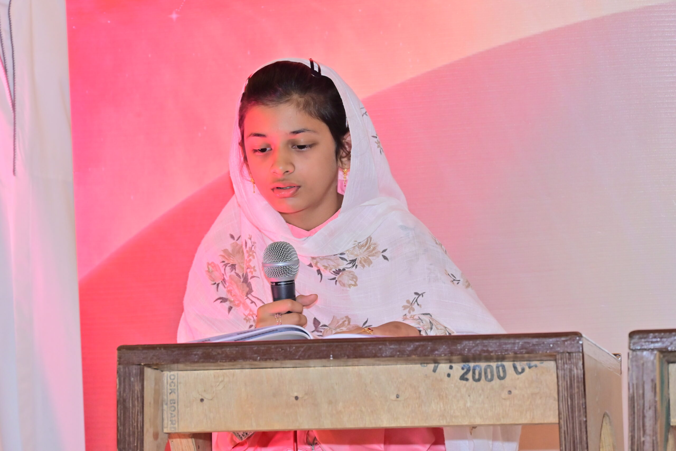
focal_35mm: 200
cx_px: 338
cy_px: 226
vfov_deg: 6.9
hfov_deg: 10.3
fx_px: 3755
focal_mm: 200
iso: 1600
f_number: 8
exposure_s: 1/125
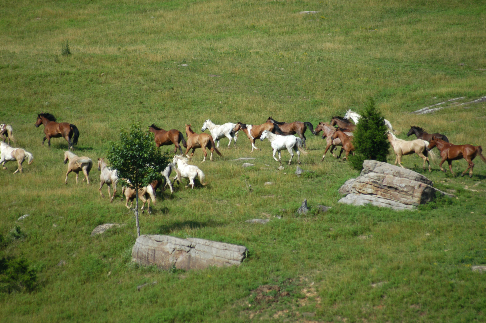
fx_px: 4451
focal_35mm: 330
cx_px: 243
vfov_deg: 4.2
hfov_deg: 6.2
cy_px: 162
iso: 200
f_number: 5.3
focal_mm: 220
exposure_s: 1/1000
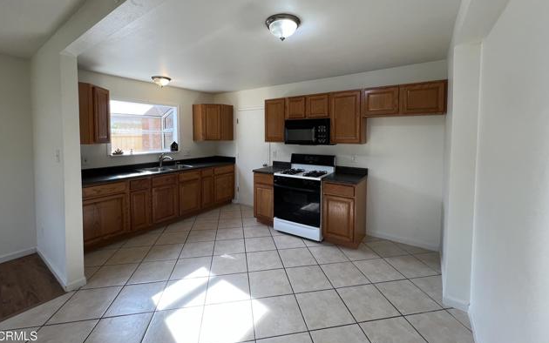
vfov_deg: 78.2
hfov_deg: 105.3
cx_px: 274
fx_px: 210
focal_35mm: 14
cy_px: 146
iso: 80
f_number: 1.8
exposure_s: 1/120
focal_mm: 1.57
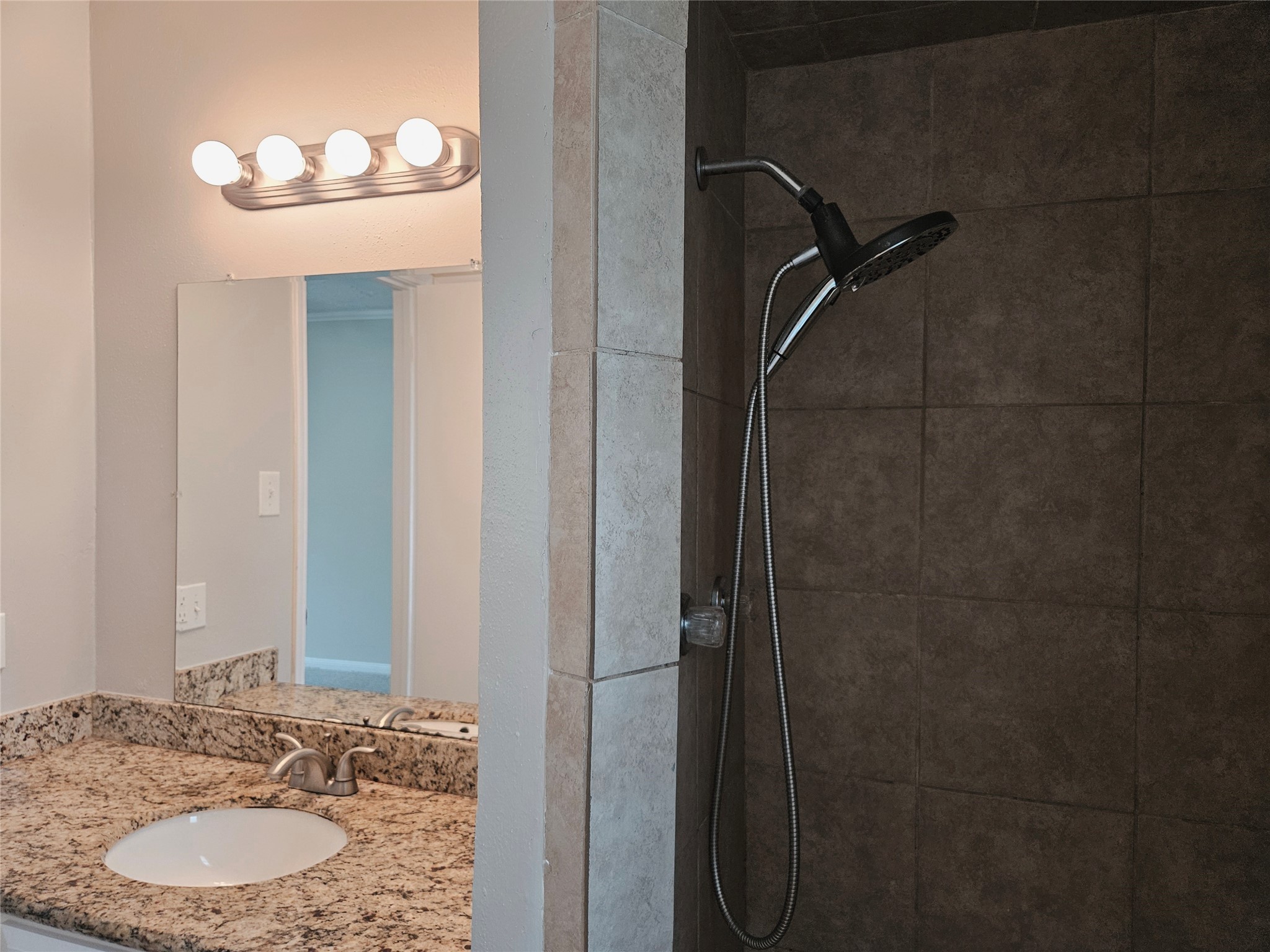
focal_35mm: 23
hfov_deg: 73.9
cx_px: 635
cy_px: 476
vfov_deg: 58.9
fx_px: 844
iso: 250
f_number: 1.8
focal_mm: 5.4
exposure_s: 1/120
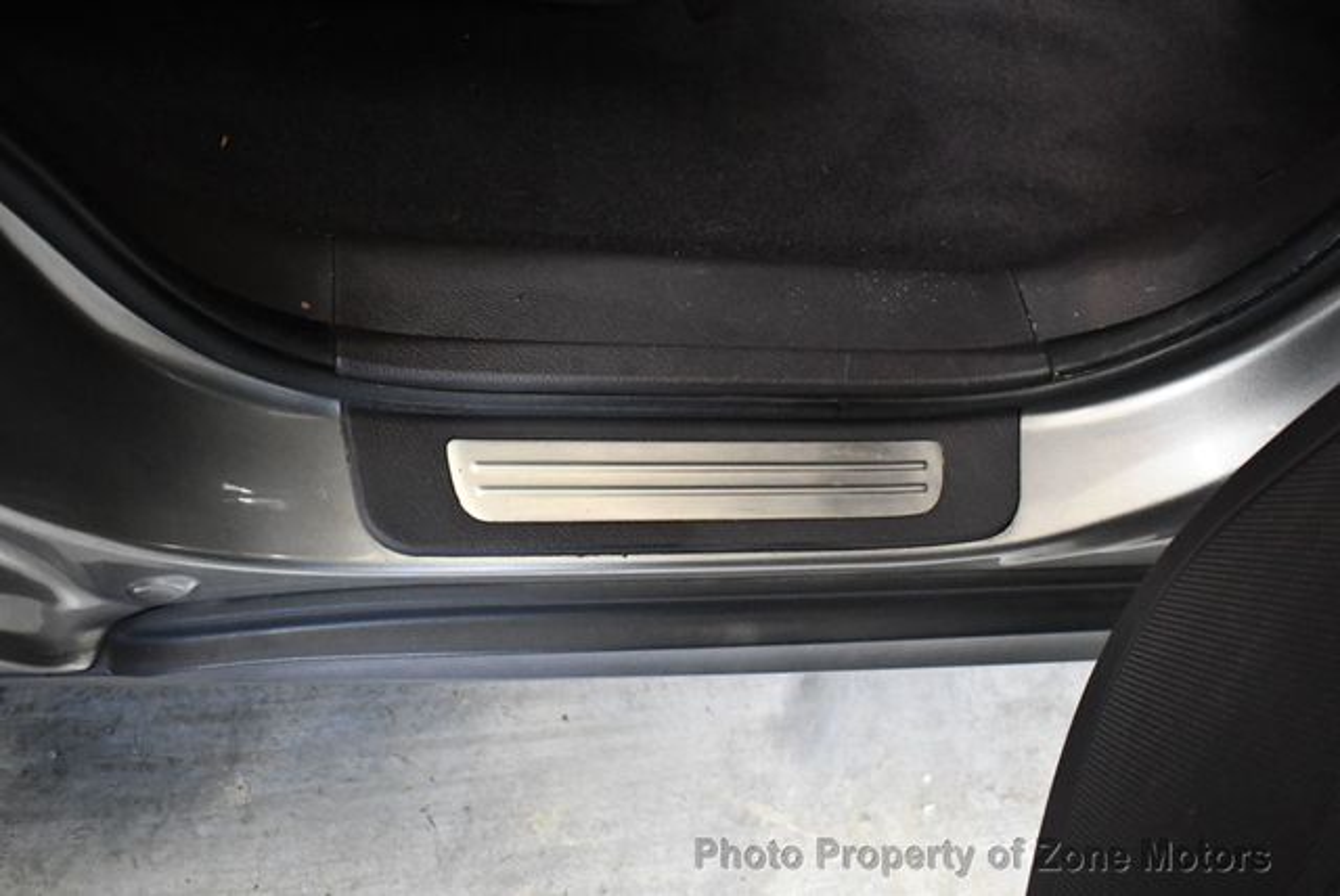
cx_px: 670
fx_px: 1341
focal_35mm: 36
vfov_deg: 36.9
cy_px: 448
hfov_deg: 53.1
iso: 4500
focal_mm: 18
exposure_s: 1/60
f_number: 3.5
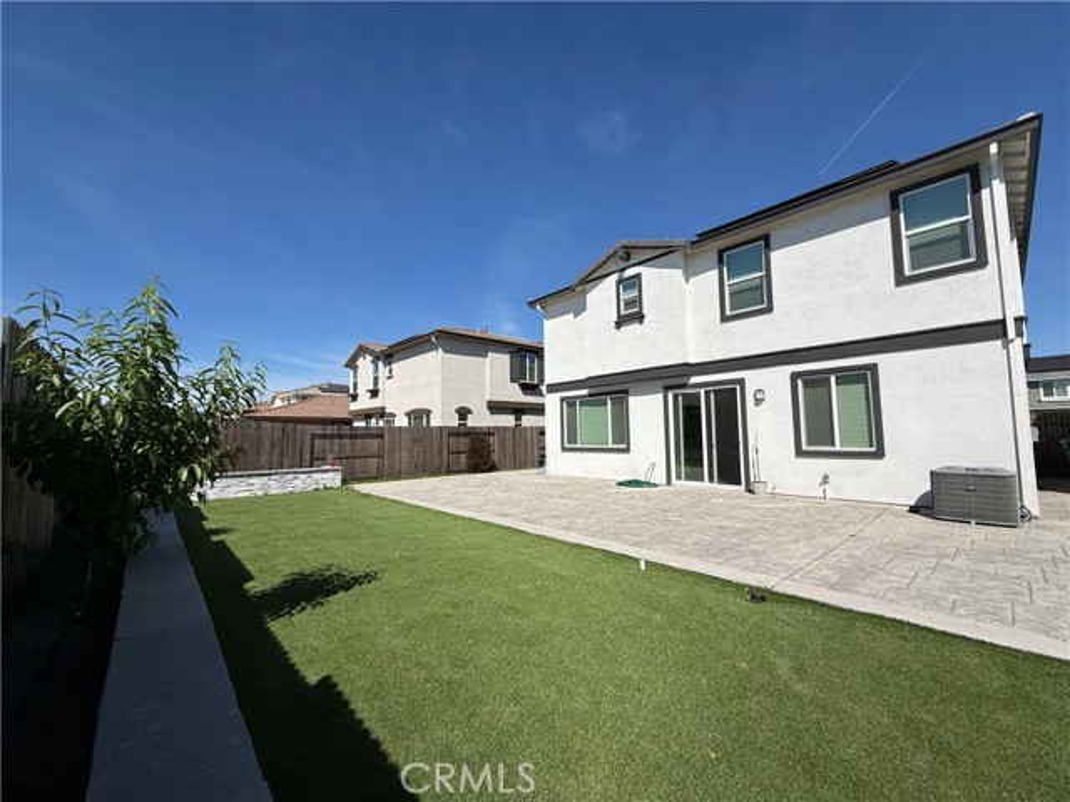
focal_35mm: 14
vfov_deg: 85.7
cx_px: 535
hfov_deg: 102.1
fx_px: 433
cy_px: 401
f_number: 2.2
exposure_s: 1/5618
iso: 50
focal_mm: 2.22
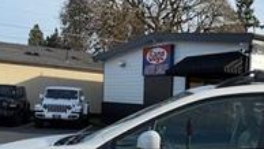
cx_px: 218
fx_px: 476
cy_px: 168
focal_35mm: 68
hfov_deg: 30.1
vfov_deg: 17.1
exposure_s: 1/3759
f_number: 1.78
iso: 80
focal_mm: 6.76
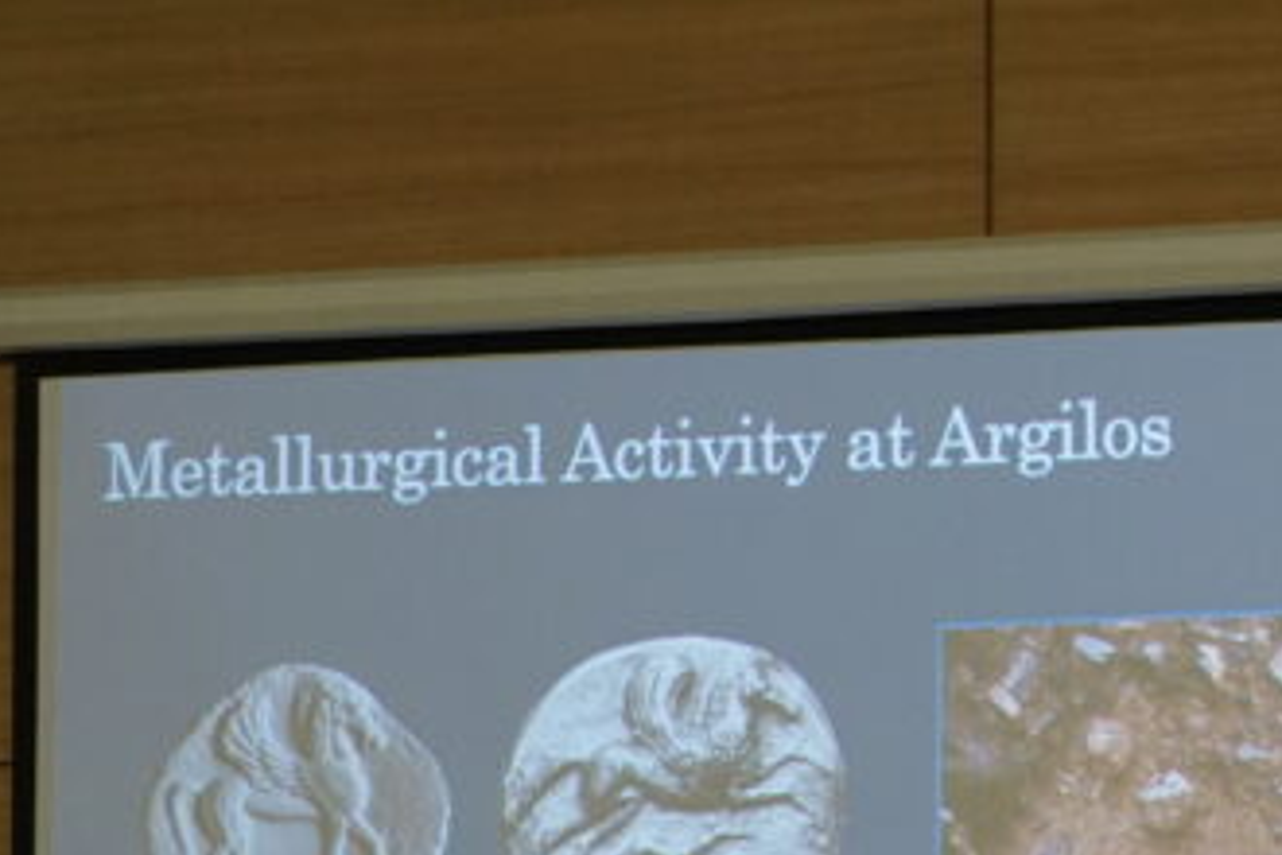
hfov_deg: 11.5
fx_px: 6196
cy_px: 1316
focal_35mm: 174
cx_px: 1740
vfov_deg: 7.7
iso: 1600
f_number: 5
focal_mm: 56
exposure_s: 1/160
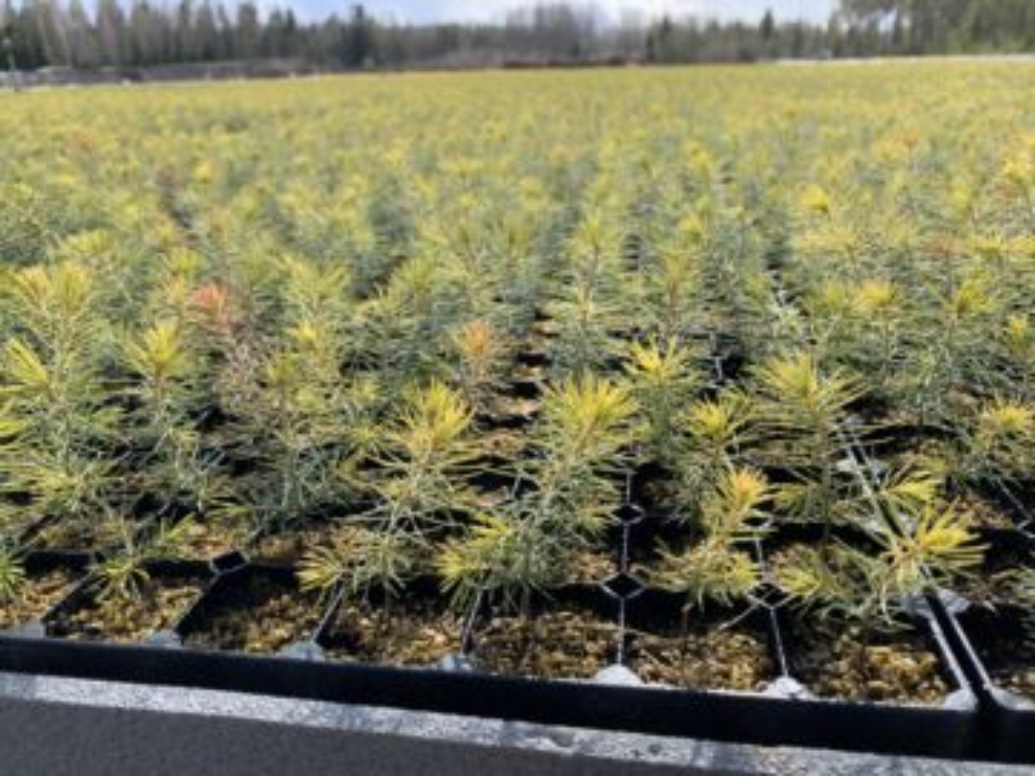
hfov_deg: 67.3
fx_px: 777
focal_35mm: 26
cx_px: 518
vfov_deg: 53.1
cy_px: 388
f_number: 1.8
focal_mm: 4.25
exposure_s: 1/716
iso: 25
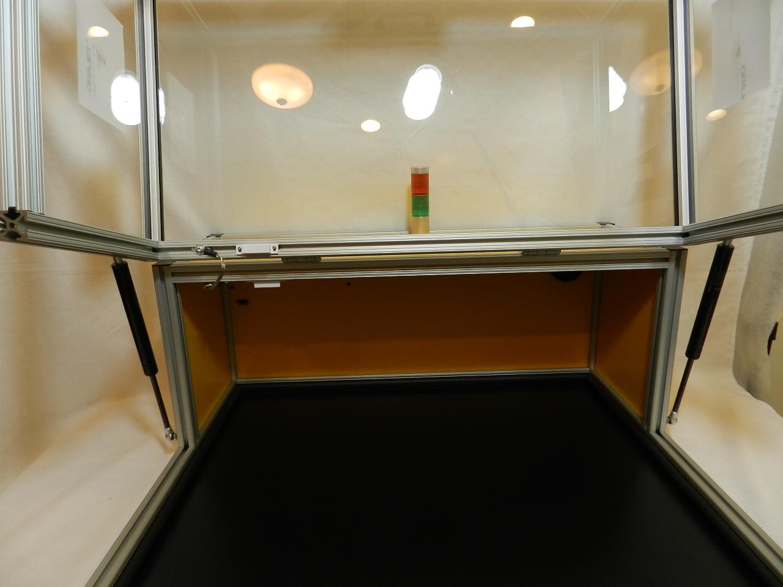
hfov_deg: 73.9
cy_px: 294
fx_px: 520
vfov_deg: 58.9
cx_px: 392
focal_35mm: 23
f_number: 3.4
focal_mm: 4
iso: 160
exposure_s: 1/30
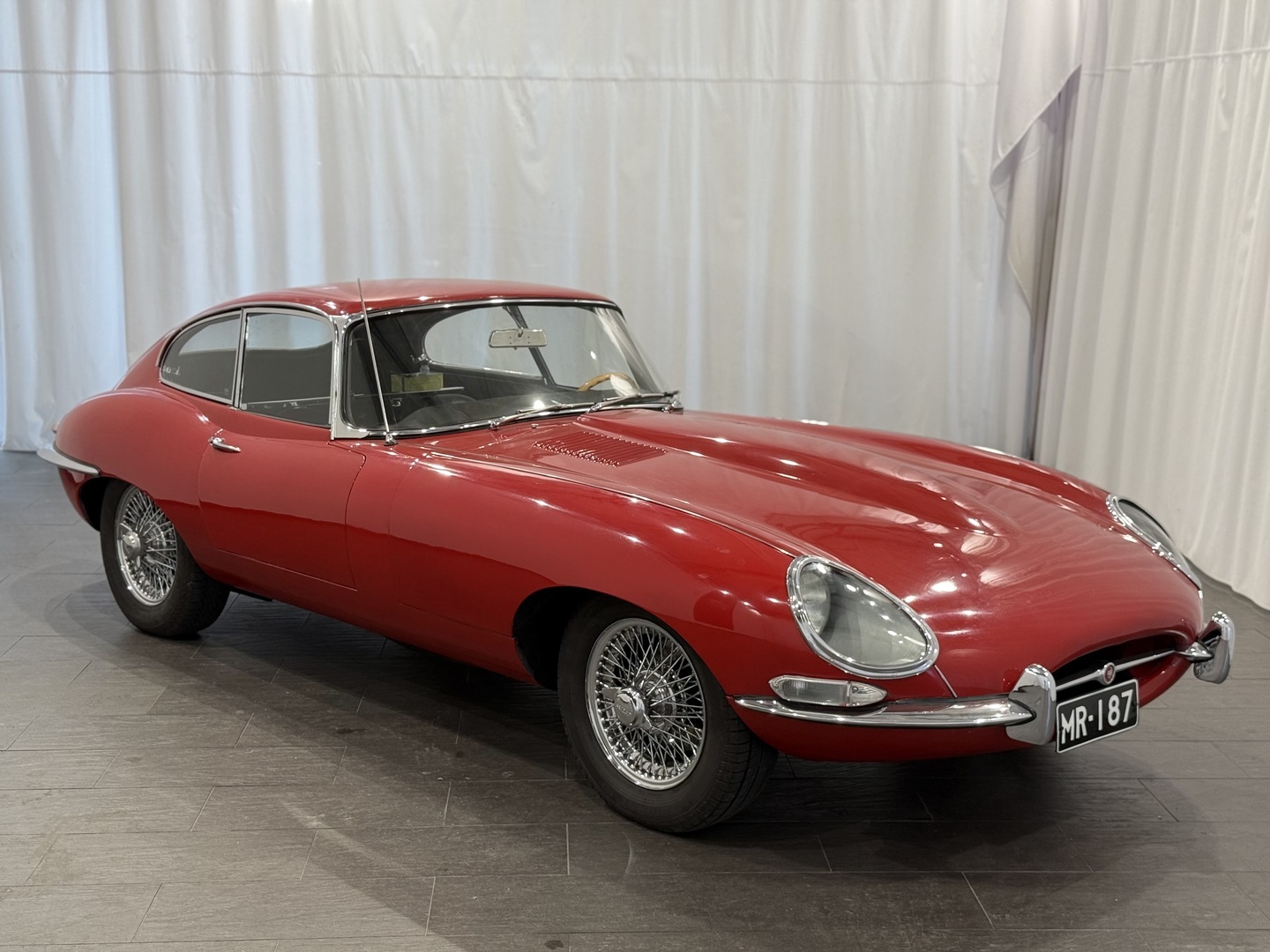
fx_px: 1761
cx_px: 635
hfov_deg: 39.7
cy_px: 476
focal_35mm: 48
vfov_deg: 30.3
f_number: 1.78
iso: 50
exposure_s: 1/100
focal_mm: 6.76
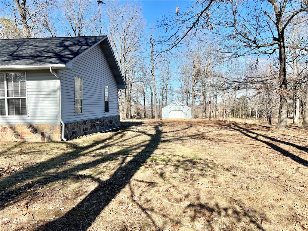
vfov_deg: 53.1
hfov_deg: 67.3
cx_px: 154
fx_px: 231
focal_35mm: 26
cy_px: 116
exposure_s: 1/2915
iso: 50
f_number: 1.5
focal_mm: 5.7
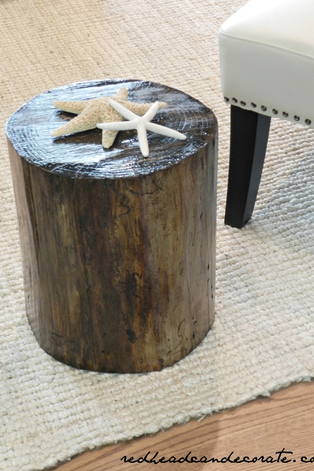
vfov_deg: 28.4
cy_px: 235
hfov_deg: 19.2
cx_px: 177
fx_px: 928
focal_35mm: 71
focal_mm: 12.1
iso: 400
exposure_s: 1/4
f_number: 4.7
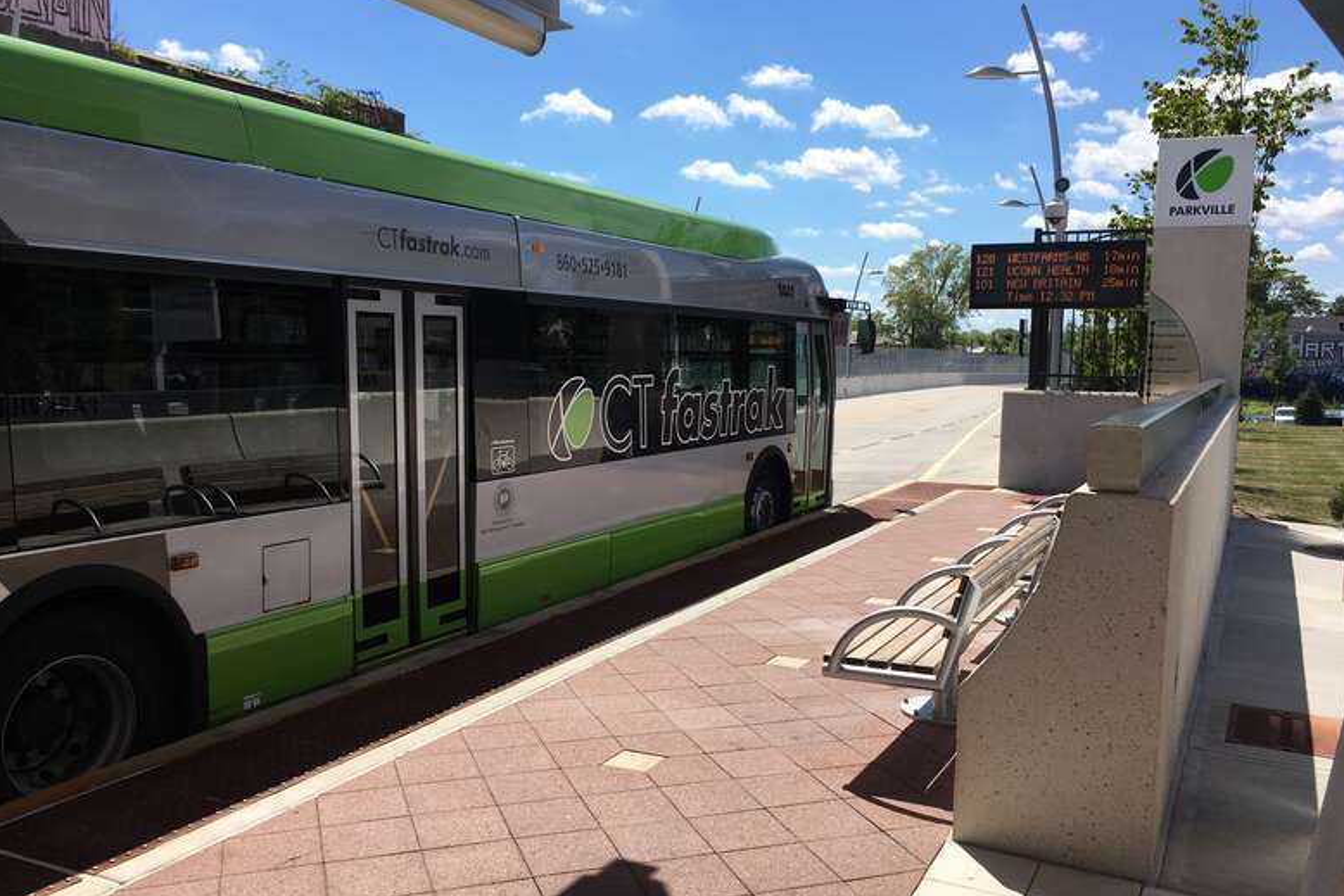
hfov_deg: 60.3
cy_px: 480
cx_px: 658
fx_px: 1157
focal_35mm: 31
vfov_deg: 42.3
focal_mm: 4.15
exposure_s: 1/1672
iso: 25
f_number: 2.2
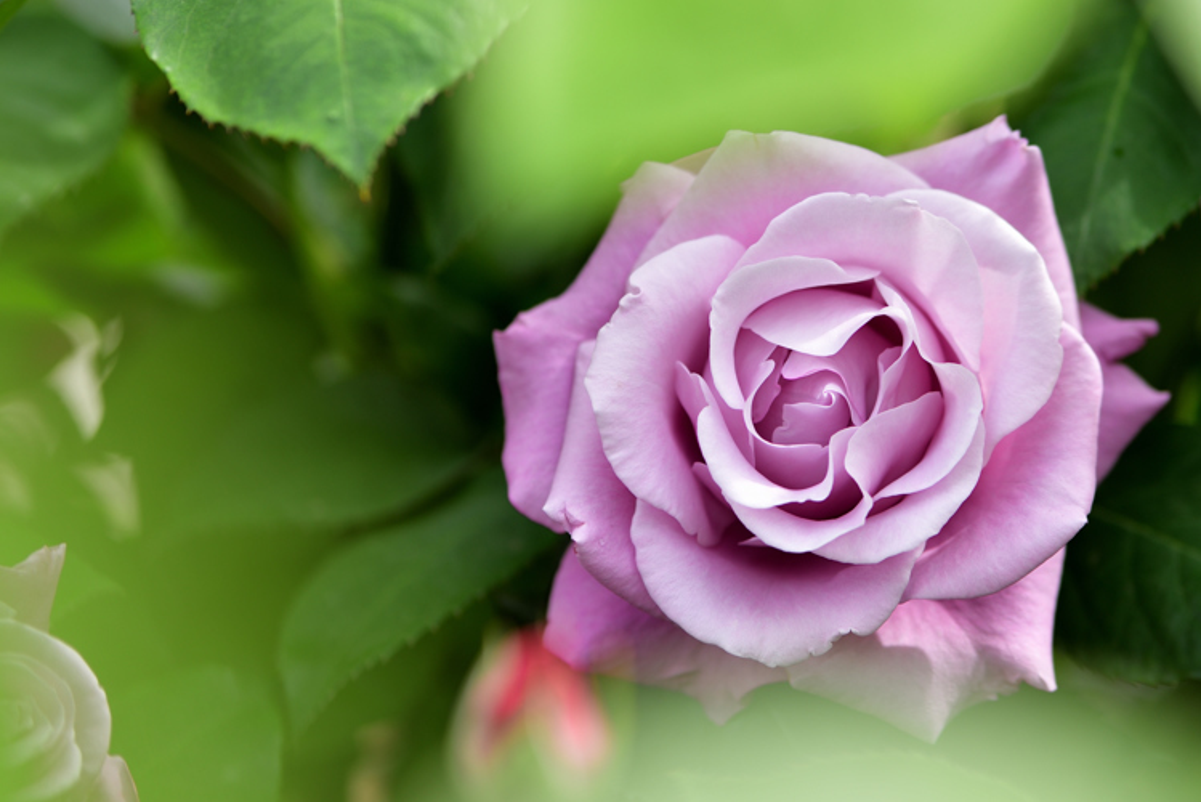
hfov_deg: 16.6
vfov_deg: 11.2
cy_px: 419
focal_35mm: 123
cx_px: 667
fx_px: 4105
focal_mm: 90
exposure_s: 1/125
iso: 100
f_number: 3.2
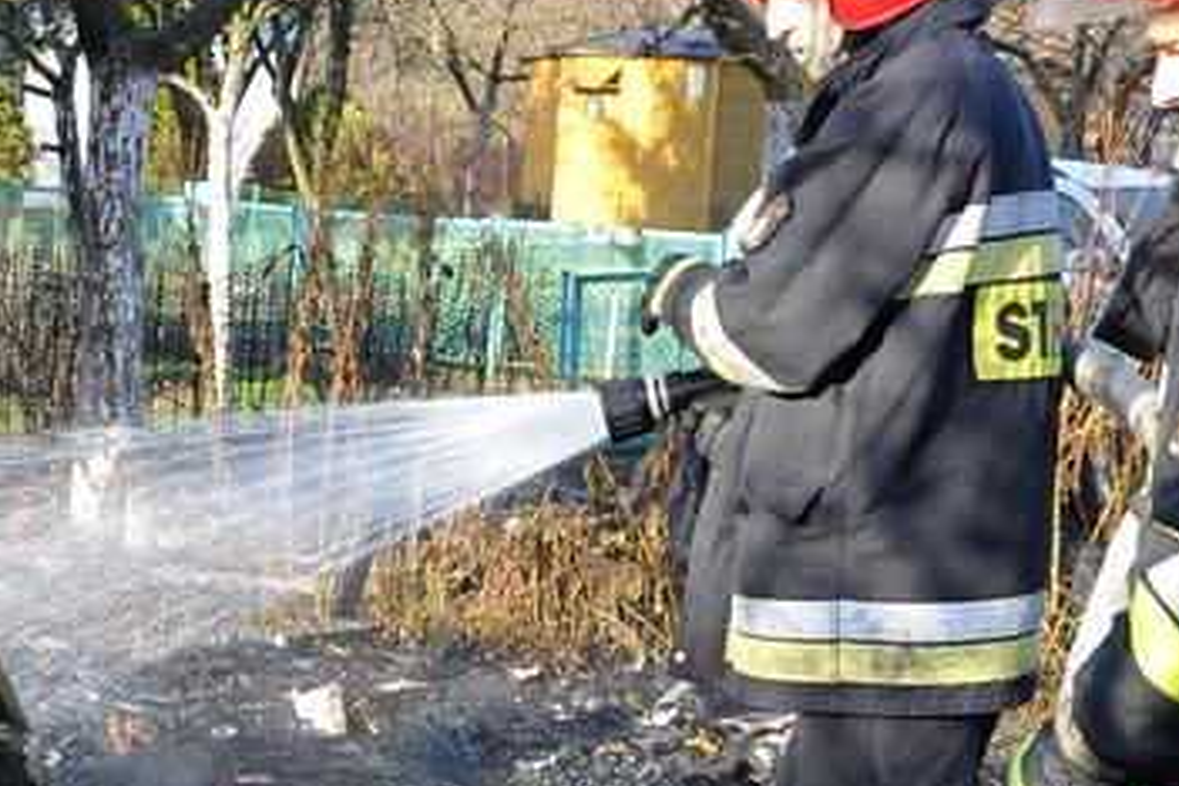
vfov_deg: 11.8
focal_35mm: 116
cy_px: 630
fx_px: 3799
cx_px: 242
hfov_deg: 17.5
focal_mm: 32
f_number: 9
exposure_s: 1/320
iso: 1000
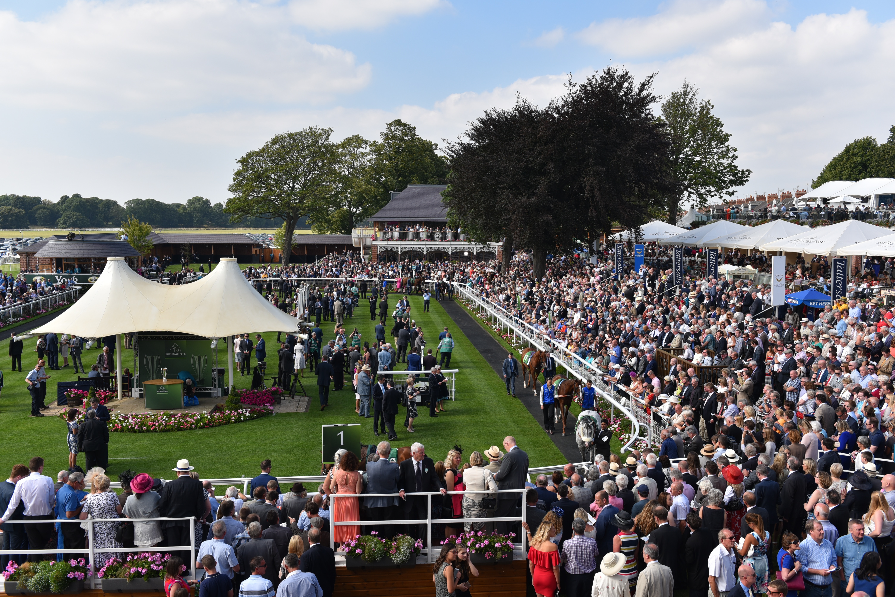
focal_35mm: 32
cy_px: 298
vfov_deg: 41.1
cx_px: 448
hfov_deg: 58.7
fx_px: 796
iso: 100
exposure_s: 1/400
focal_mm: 32
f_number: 5.6
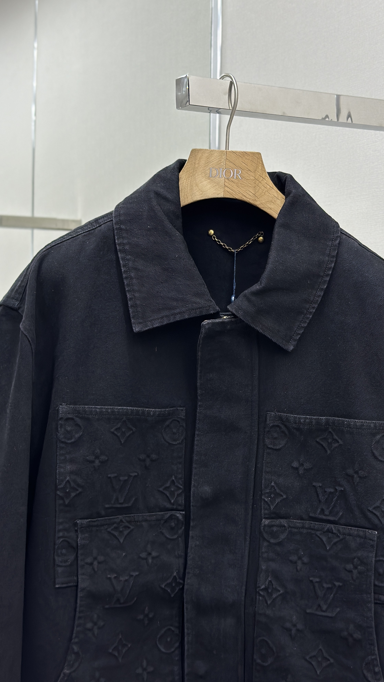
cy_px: 340
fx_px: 959
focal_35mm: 53
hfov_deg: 22.6
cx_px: 216
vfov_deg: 39.2
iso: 80
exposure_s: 1/193
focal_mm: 6.86
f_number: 1.78
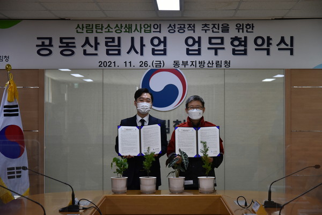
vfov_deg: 16.1
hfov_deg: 23.9
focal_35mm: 85
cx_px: 161
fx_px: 760
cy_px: 108
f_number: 5
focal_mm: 85
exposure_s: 1/320
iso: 1800
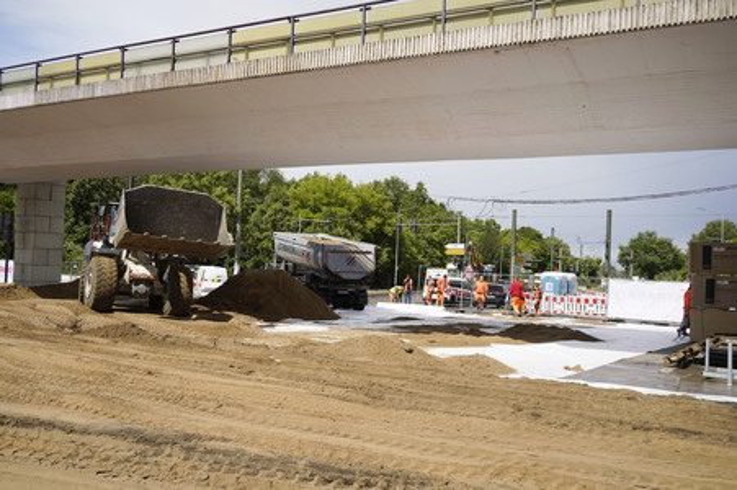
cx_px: 368
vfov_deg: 38.8
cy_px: 245
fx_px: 696
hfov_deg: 55.8
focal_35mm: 34
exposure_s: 1/1600
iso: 320
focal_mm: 34
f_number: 6.3
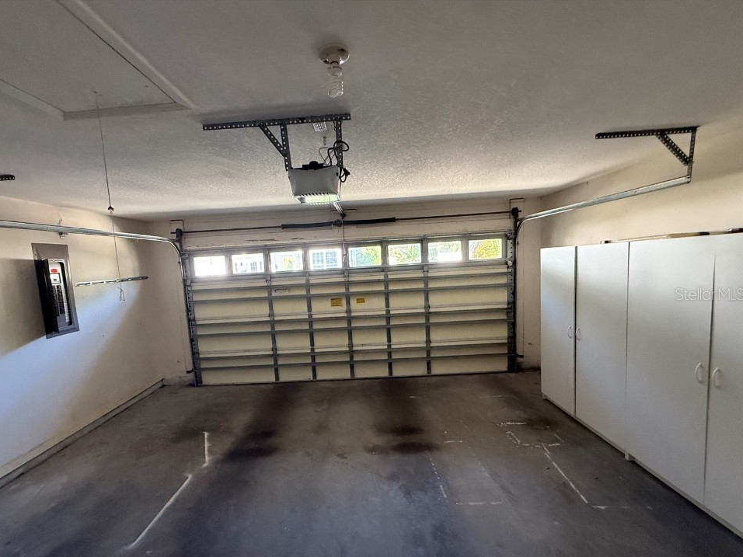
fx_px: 322
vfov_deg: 81.7
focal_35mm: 15
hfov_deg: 98.1
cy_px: 294
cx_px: 351
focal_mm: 2.22
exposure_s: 1/60
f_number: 2.2
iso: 320
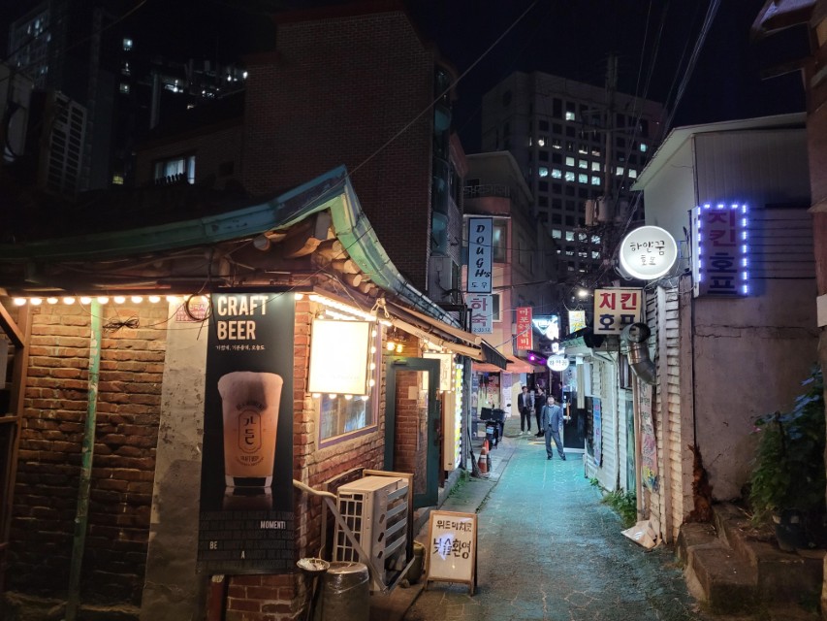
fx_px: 621
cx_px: 414
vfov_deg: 53.1
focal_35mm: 26
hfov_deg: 67.3
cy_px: 310
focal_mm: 5.4
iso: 400
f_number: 1.8
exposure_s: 1/40
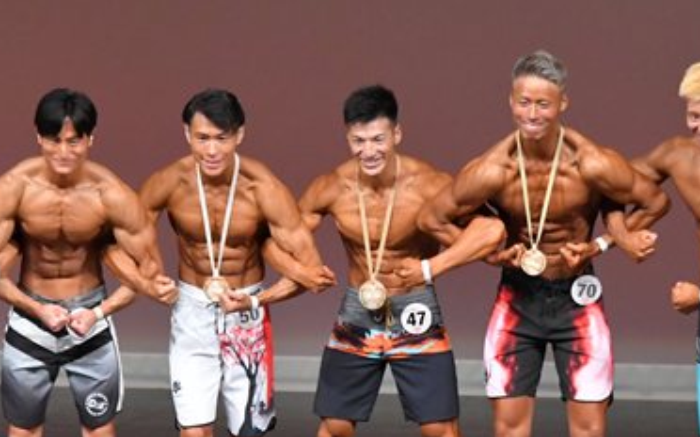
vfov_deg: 2.8
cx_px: 338
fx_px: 8789
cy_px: 239
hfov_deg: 4.6
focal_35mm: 461
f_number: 5.6
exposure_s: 1/400
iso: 4000
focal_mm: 145
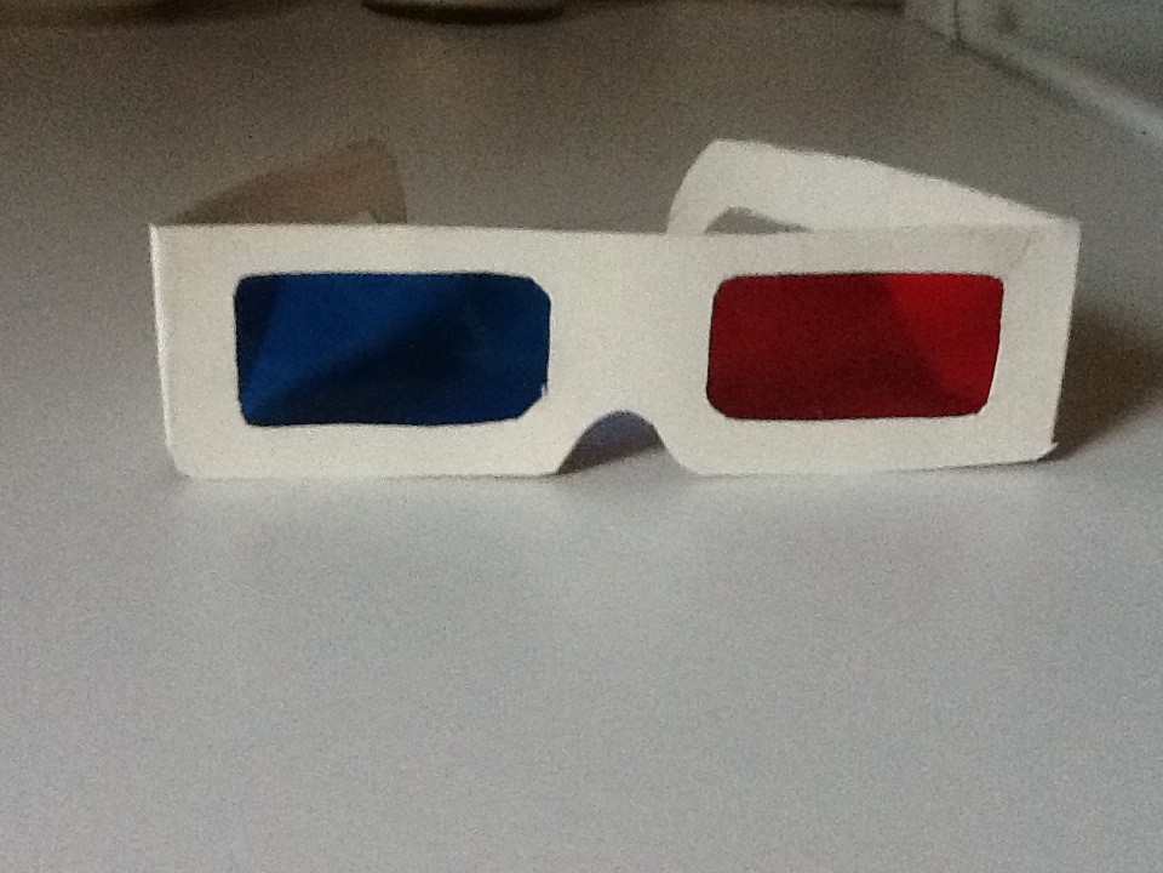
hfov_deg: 42.9
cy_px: 436
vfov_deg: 32.9
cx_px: 582
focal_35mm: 44
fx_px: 1478
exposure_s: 1/20
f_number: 2.4
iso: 320
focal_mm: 2.03
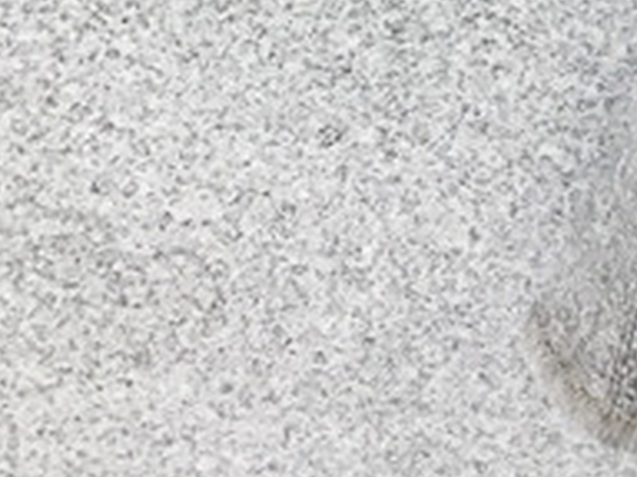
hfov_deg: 11.6
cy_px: -608
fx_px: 2668
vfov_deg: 9.3
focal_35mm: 145
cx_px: 1443
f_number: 2.4
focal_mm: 3.3
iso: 32
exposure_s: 1/100
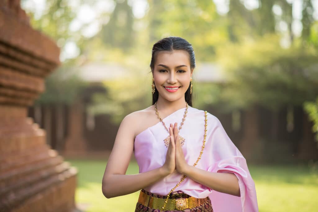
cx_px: 159
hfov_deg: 23.9
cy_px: 106
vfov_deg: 16.1
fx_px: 751
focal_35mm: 85
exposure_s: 1/640
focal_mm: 85
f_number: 1.8
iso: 100
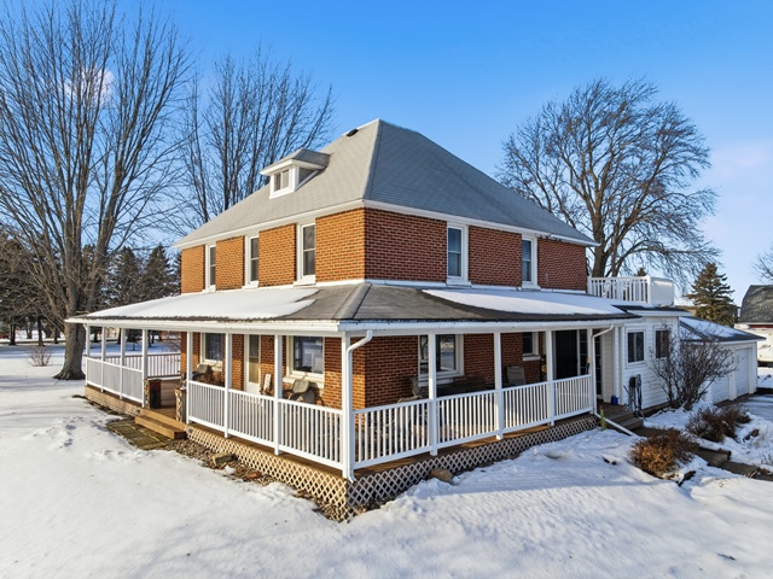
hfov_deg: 71.6
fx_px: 536
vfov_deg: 56.8
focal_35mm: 24
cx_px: 386
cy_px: 290
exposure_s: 1/80
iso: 100
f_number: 5
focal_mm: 12.3
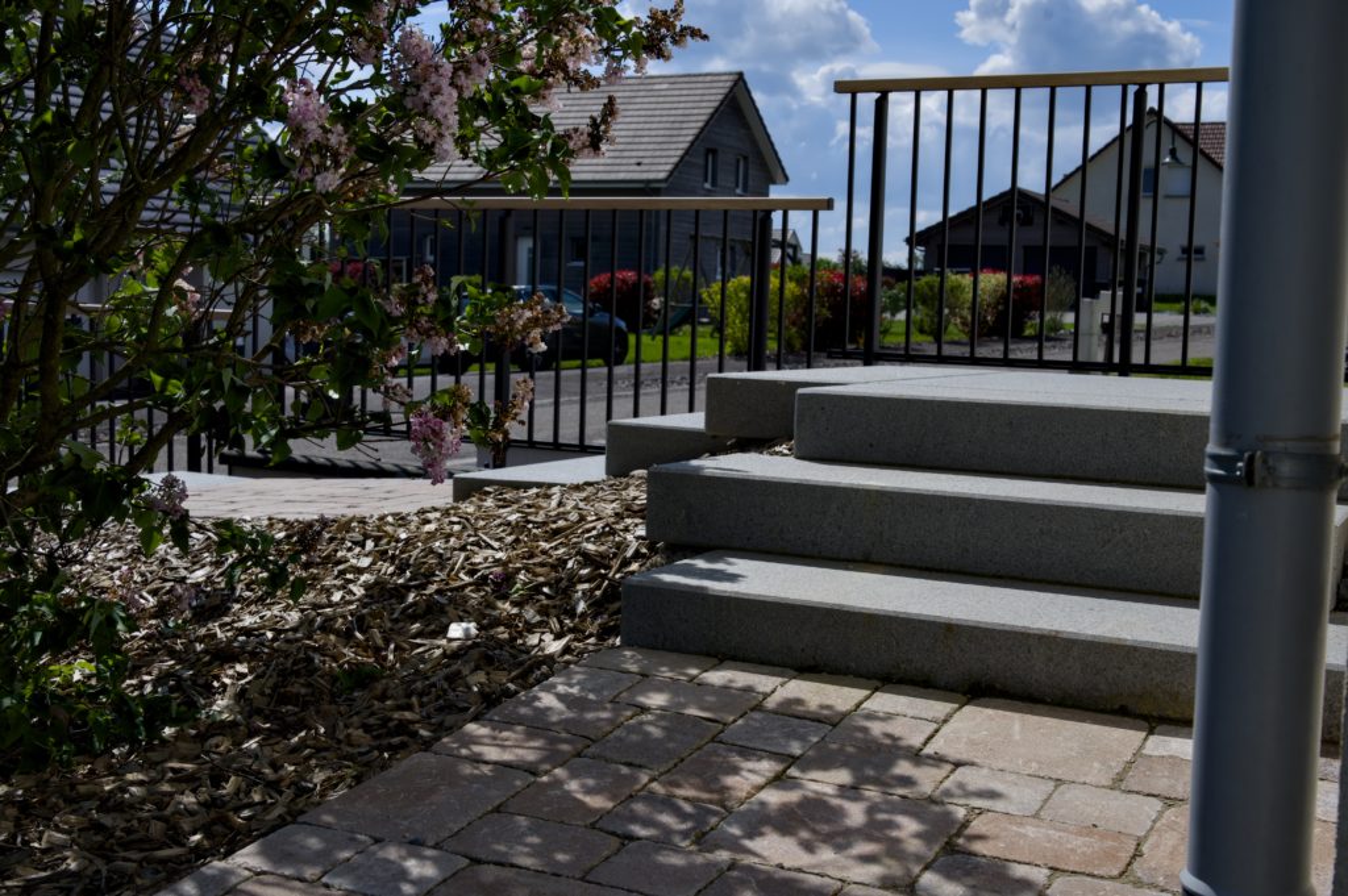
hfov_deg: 45.5
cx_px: 674
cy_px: 448
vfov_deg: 31.1
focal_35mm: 43
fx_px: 1609
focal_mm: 43
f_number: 9
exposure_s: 1/500
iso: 125
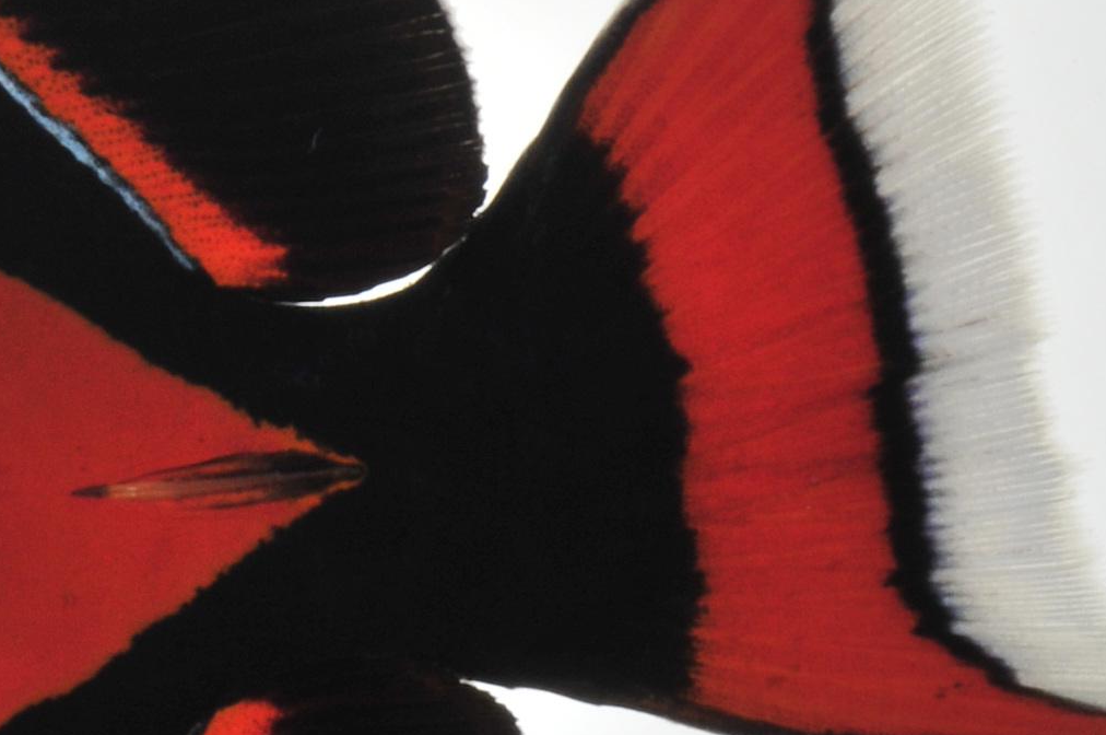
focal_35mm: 667
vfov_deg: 2.1
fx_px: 20469
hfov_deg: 3.1
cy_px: 319
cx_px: -617
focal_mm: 105
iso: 200
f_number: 25
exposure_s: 1/60
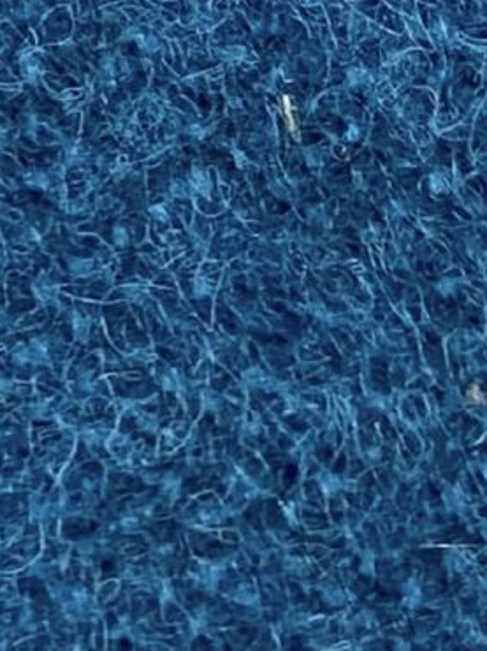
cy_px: -449
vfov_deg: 10.5
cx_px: -570
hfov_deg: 7.8
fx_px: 3380
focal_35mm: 180
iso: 100
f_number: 1.8
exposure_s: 1/50
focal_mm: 4.25
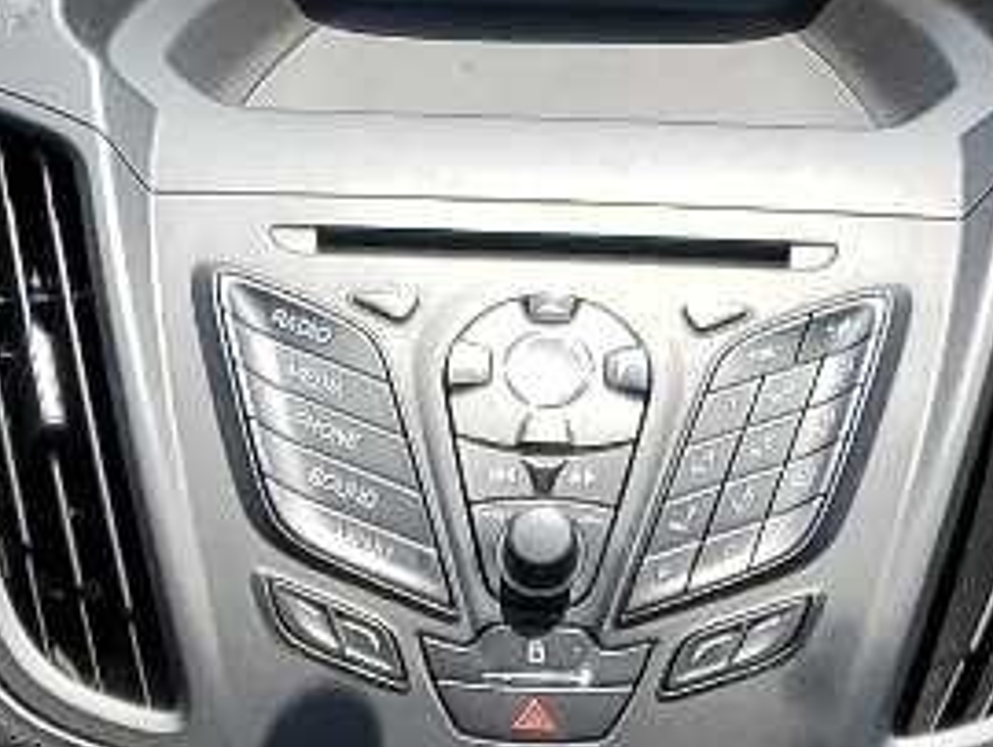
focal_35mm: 154
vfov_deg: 8.8
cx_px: 335
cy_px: 1726
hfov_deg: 12.8
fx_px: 4422
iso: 50
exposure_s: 1/909
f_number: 1.5
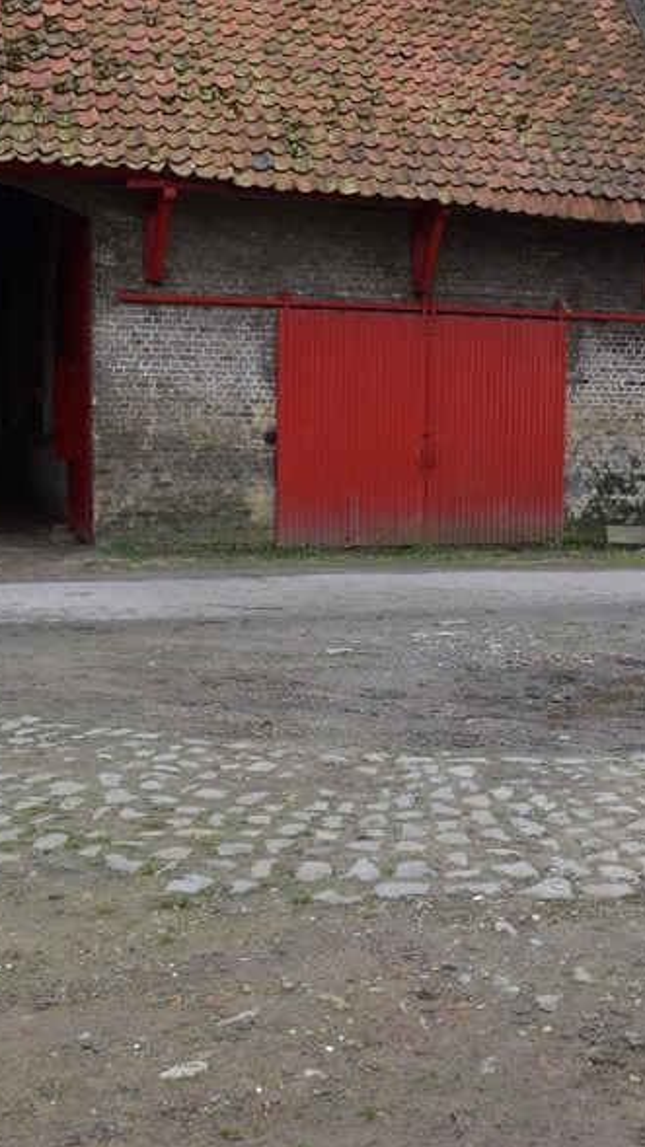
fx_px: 1460
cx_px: 474
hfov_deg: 24.7
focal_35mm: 48
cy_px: 582
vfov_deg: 42.9
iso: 400
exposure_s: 1/125
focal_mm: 20
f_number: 5.6
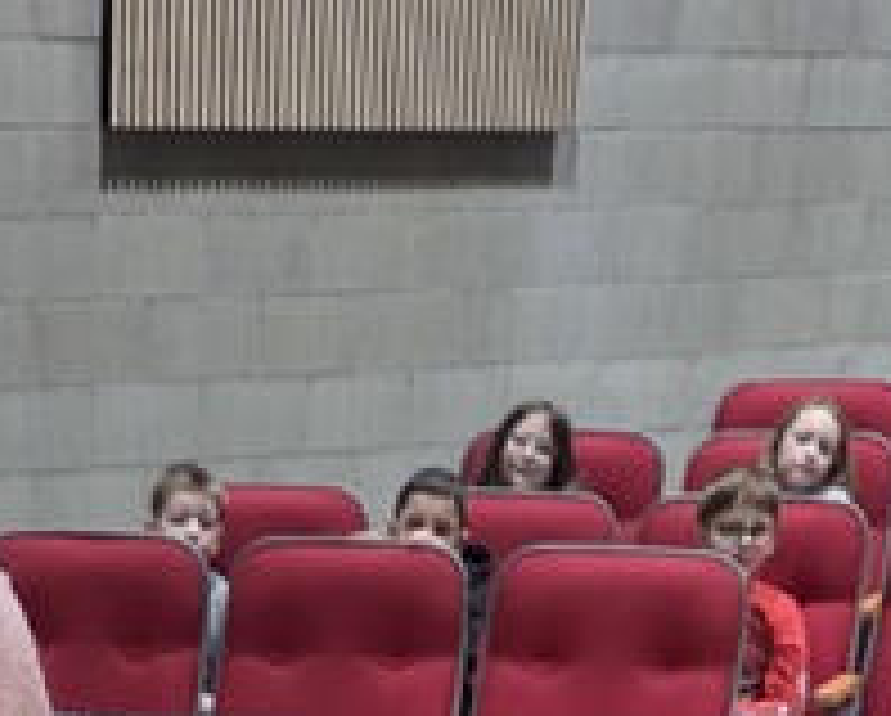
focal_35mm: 116
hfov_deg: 16.1
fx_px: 3063
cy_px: 2053
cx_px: -54
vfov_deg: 10.2
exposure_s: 1/50.3
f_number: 1.8
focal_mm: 5.4
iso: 400
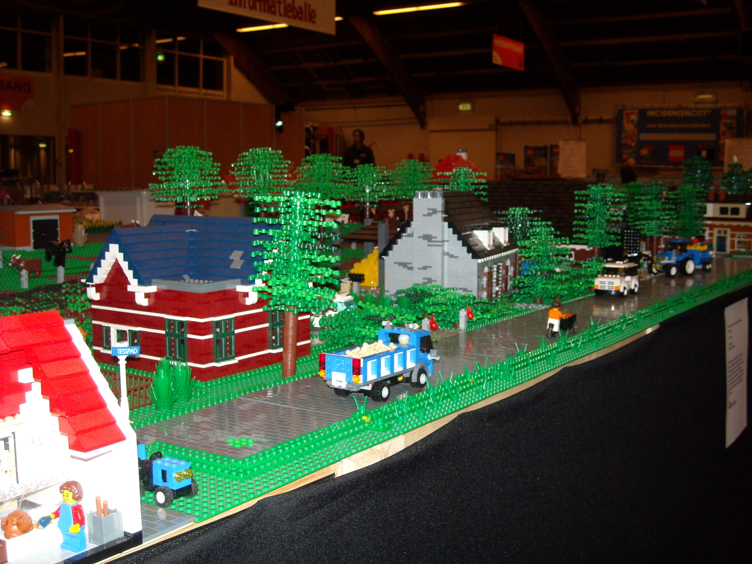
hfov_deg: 42.9
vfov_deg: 32.9
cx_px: 376
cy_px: 282
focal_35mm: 44
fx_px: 956
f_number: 3.1
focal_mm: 7.1
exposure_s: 1/60
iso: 200
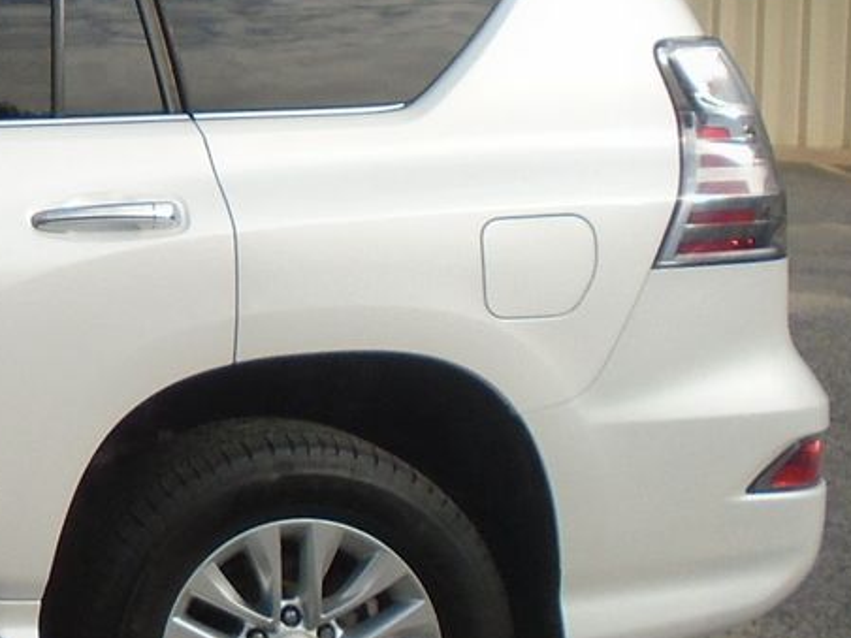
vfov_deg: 15.6
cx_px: -480
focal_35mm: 92
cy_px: -72
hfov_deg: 18.5
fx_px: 2262
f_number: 3.2
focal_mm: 4.6
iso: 100
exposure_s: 1/1000
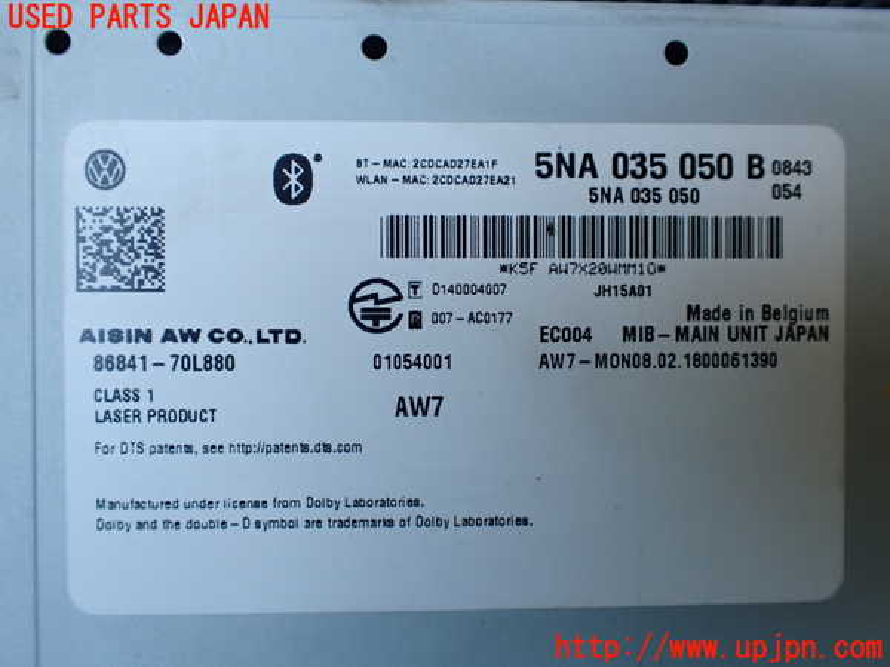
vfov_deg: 46.8
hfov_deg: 60.0
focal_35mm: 30
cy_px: 334
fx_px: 771
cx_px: 445
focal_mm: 5.4
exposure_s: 1/125
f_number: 2.3
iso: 200
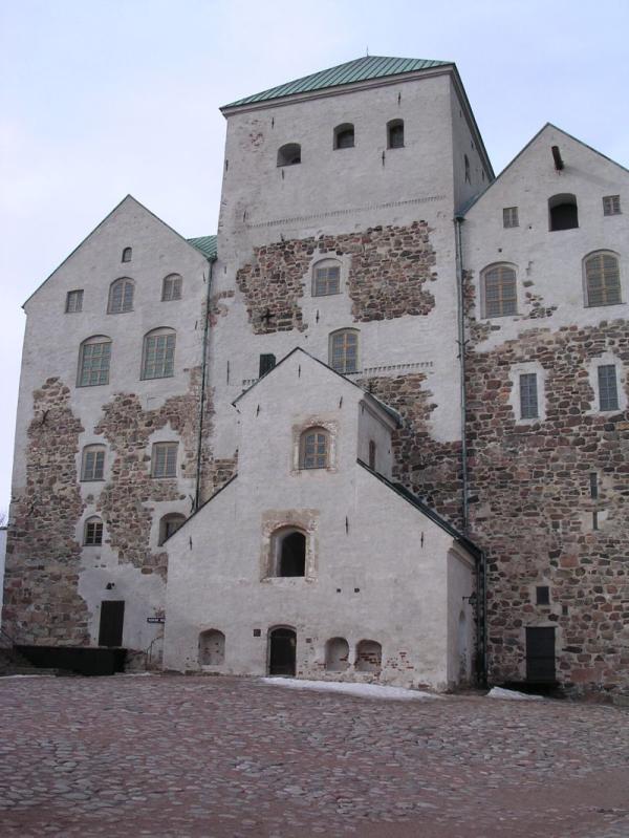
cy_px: 419
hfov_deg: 37.7
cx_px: 314
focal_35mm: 38
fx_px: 920
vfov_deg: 49.0
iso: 100
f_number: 5.6
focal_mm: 5.8
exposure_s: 1/237
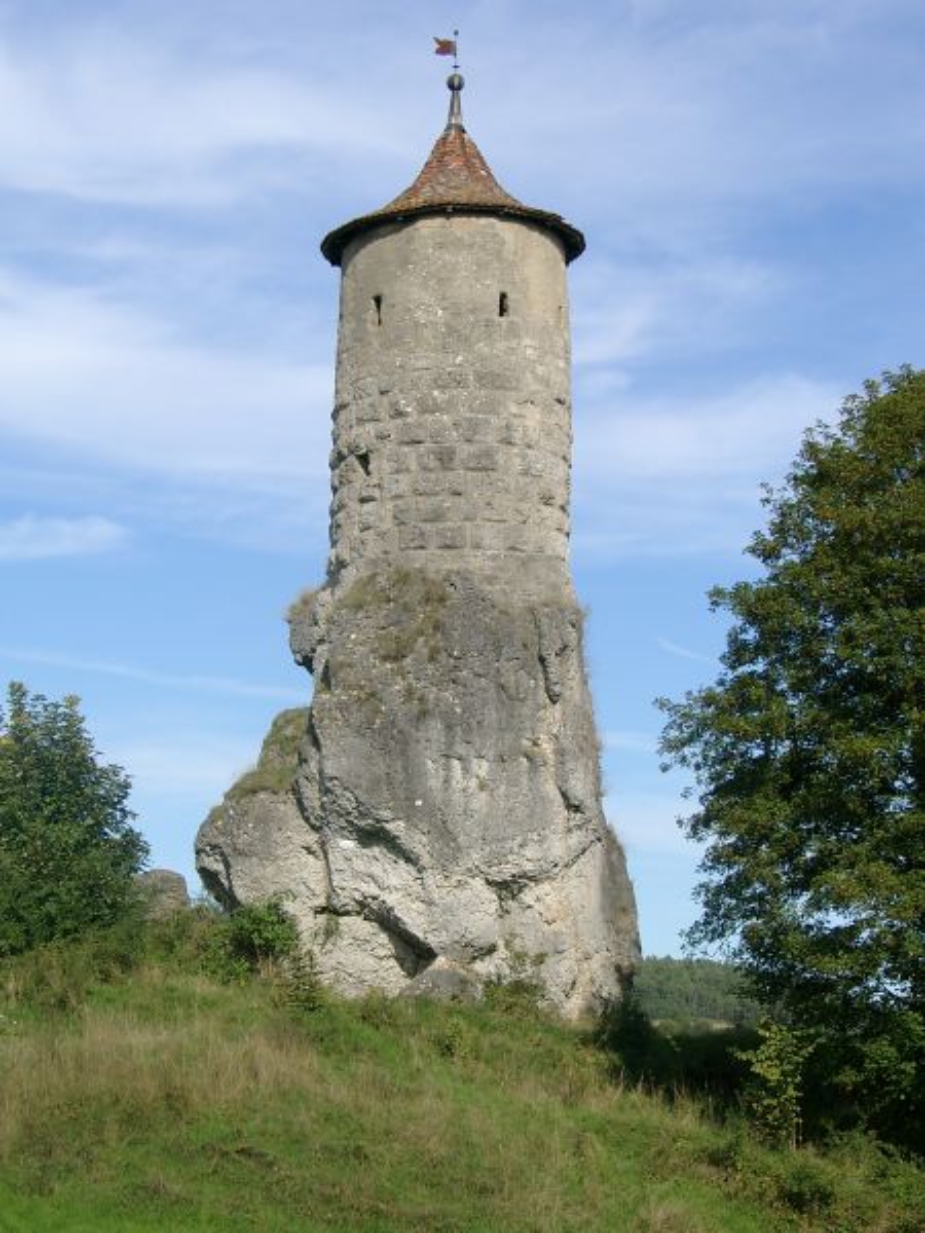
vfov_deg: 25.0
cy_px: 616
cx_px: 462
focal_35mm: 78
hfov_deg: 18.9
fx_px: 2779
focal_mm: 16.05
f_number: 4
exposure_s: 1/631
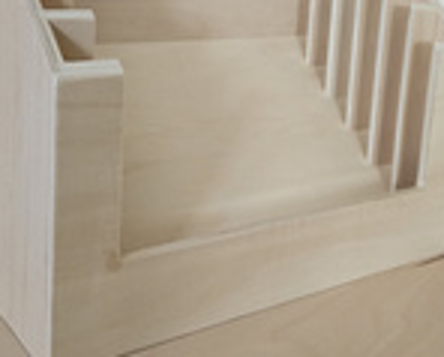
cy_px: 80
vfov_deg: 28.2
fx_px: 698
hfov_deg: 35.3
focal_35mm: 53
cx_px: 216
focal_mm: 5.4
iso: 500
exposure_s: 1/100
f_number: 1.8
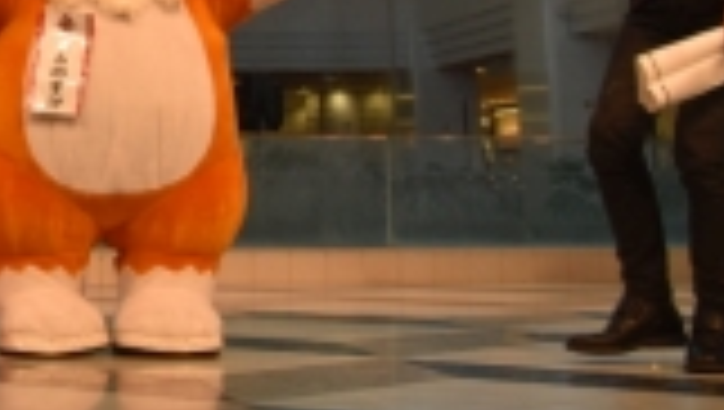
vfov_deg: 12.0
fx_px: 1922
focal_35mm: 100
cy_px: -45
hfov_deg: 19.7
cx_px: -207
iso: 400
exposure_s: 1/200
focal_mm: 20
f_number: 7.1
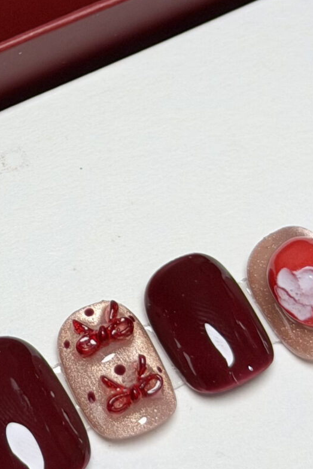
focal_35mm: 163
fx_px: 2125
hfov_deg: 8.3
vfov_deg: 12.6
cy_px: 170
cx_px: -63
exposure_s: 1/50
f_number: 1.78
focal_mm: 6.76
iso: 50
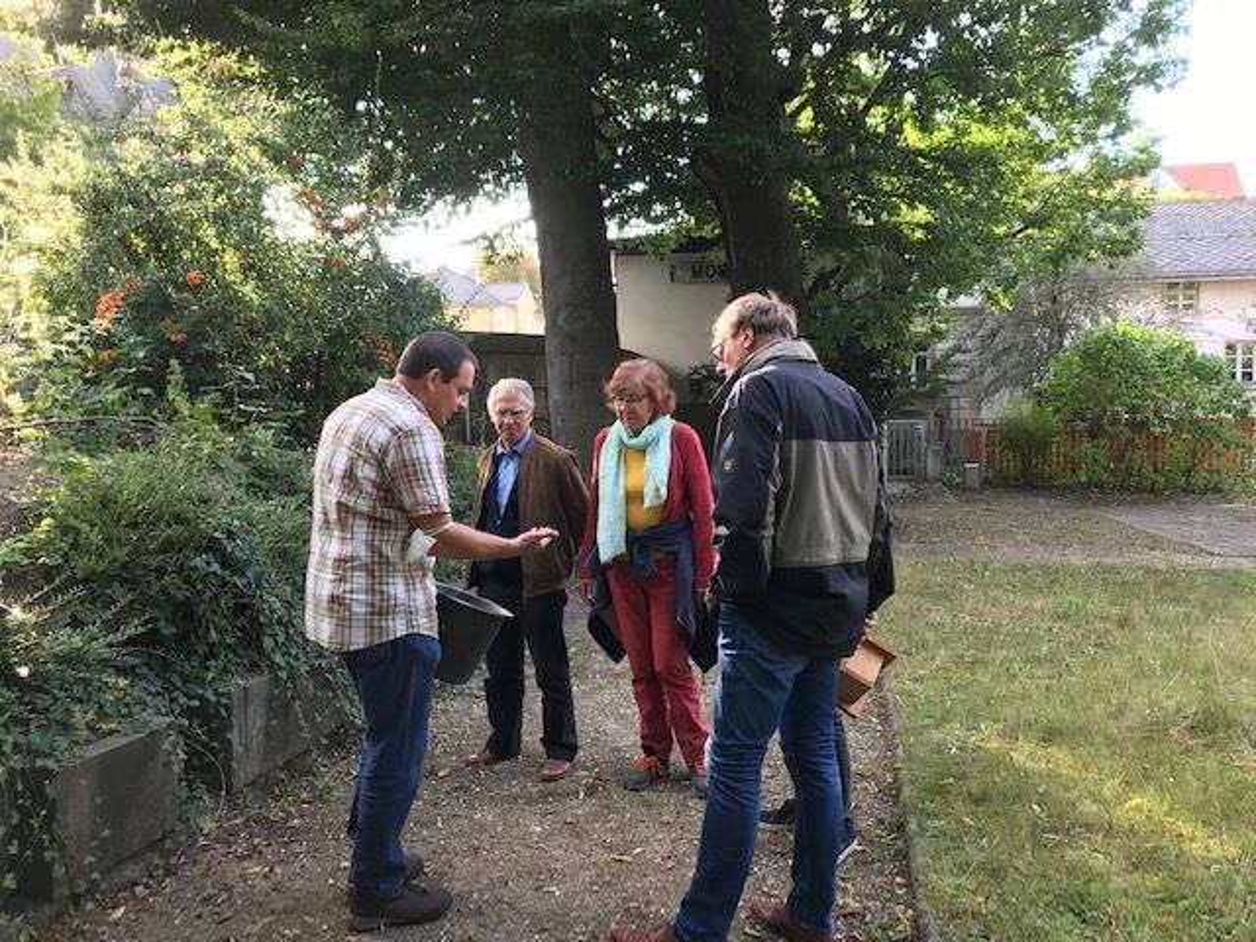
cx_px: 628
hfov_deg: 63.4
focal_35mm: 28
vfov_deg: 49.7
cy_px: 471
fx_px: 1016
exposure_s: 1/100
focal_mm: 3.99
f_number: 1.8
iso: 25
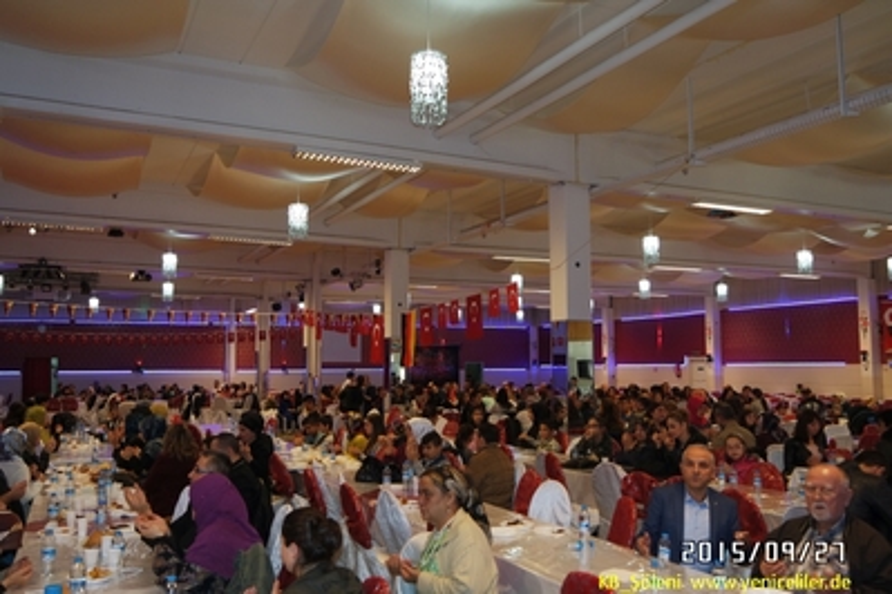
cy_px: 297
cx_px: 446
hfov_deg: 63.7
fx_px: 718
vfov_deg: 45.0
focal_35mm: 29
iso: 400
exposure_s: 1/40
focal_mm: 19
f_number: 4
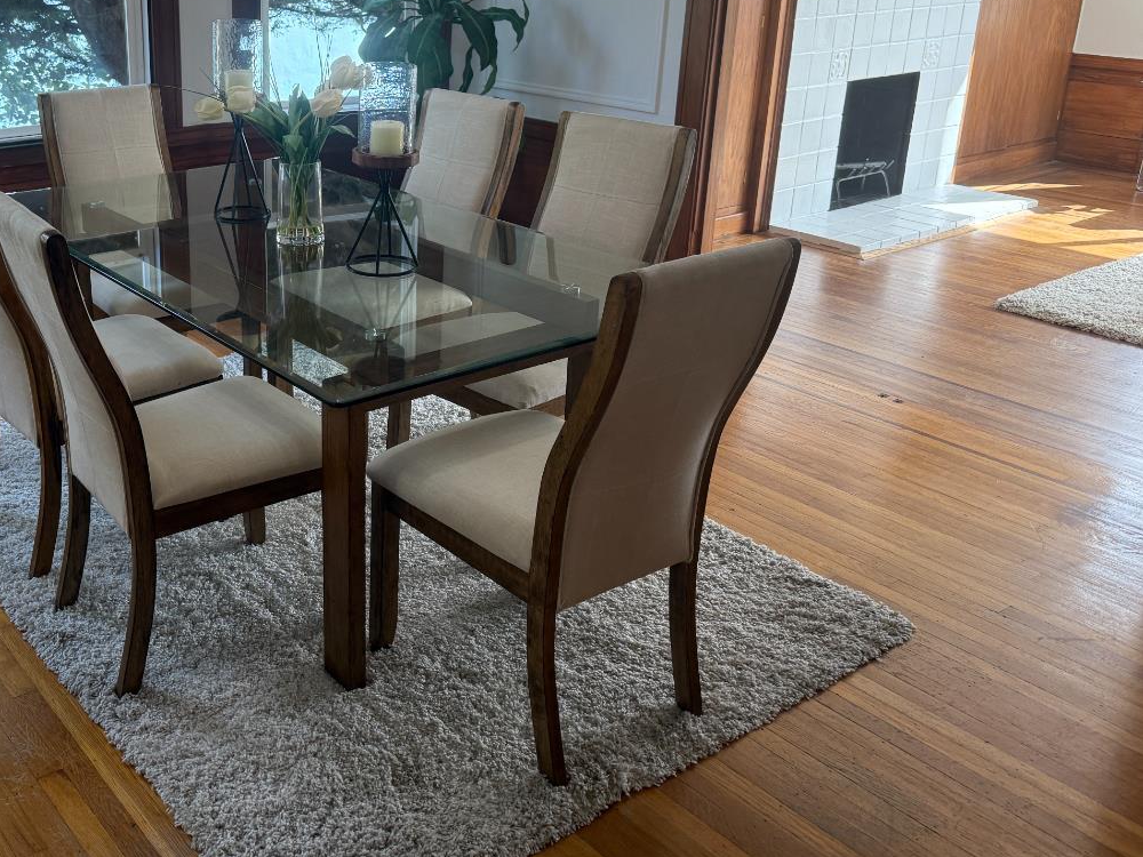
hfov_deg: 49.3
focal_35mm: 36
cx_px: 287
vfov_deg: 39.3
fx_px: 1189
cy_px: 297
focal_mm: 6.76
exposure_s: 1/230
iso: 160
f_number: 1.78
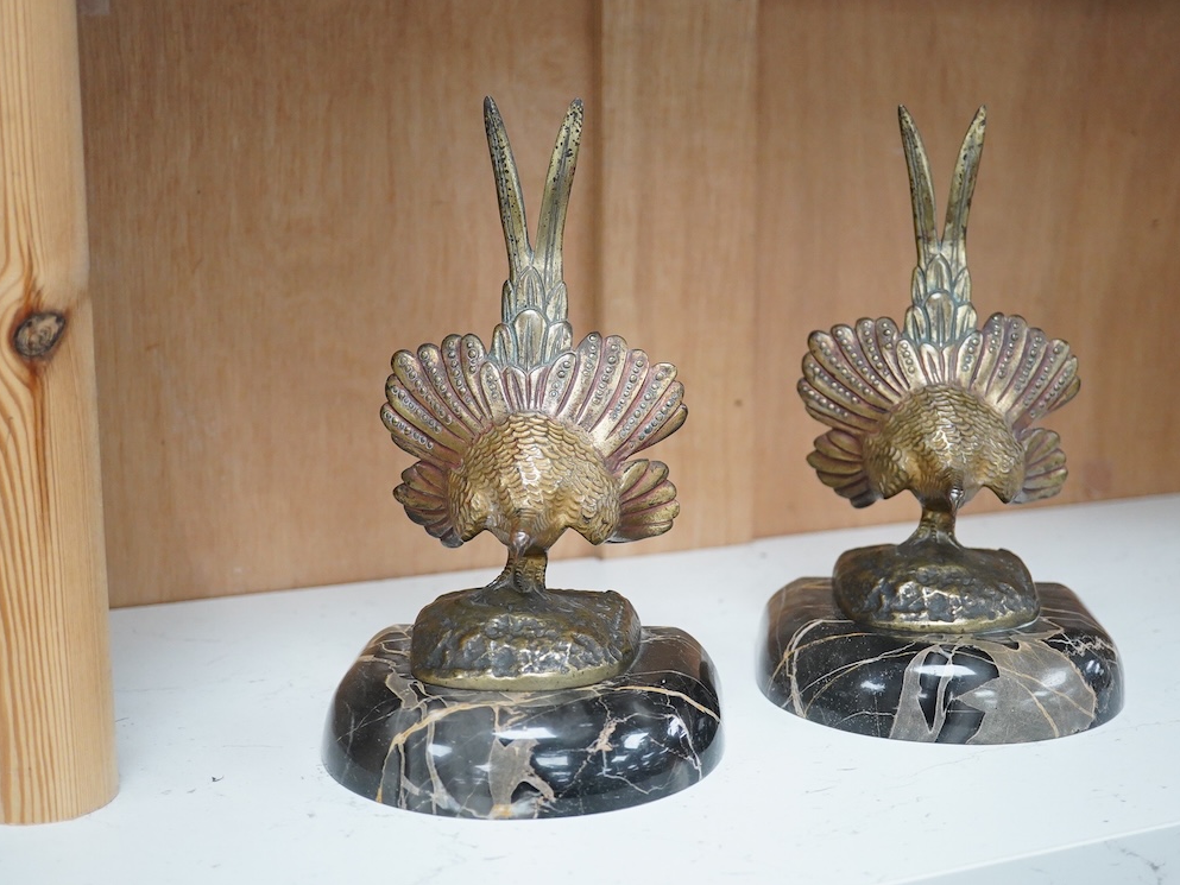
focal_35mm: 49
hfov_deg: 38.9
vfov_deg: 29.7
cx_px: 635
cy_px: 441
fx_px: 1671
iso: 3200
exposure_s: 1/400
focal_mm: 30
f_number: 4.5
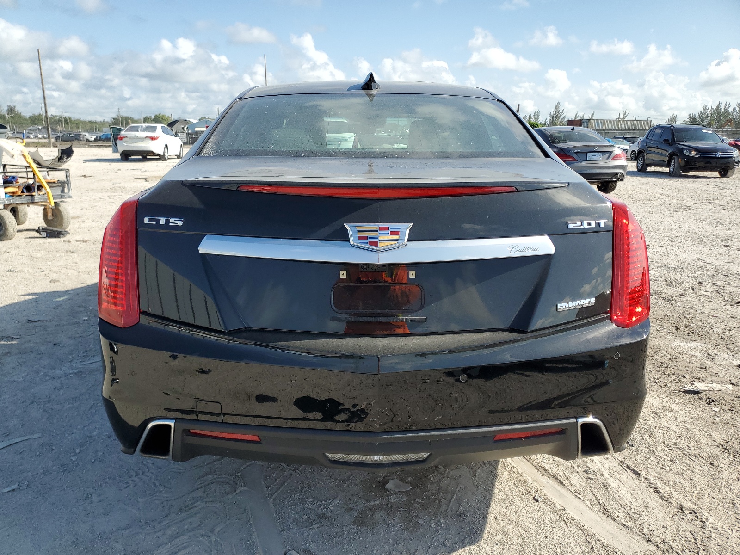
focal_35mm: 26
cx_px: 370
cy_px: 278
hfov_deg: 67.3
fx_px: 556
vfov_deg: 53.1
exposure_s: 1/2500
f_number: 1.5
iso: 50
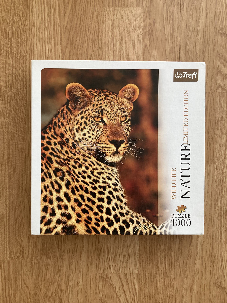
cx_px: 114
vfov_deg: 63.4
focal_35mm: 28
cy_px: 152
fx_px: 245
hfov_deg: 49.7
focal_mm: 3.99
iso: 80
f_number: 1.8
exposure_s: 1/62
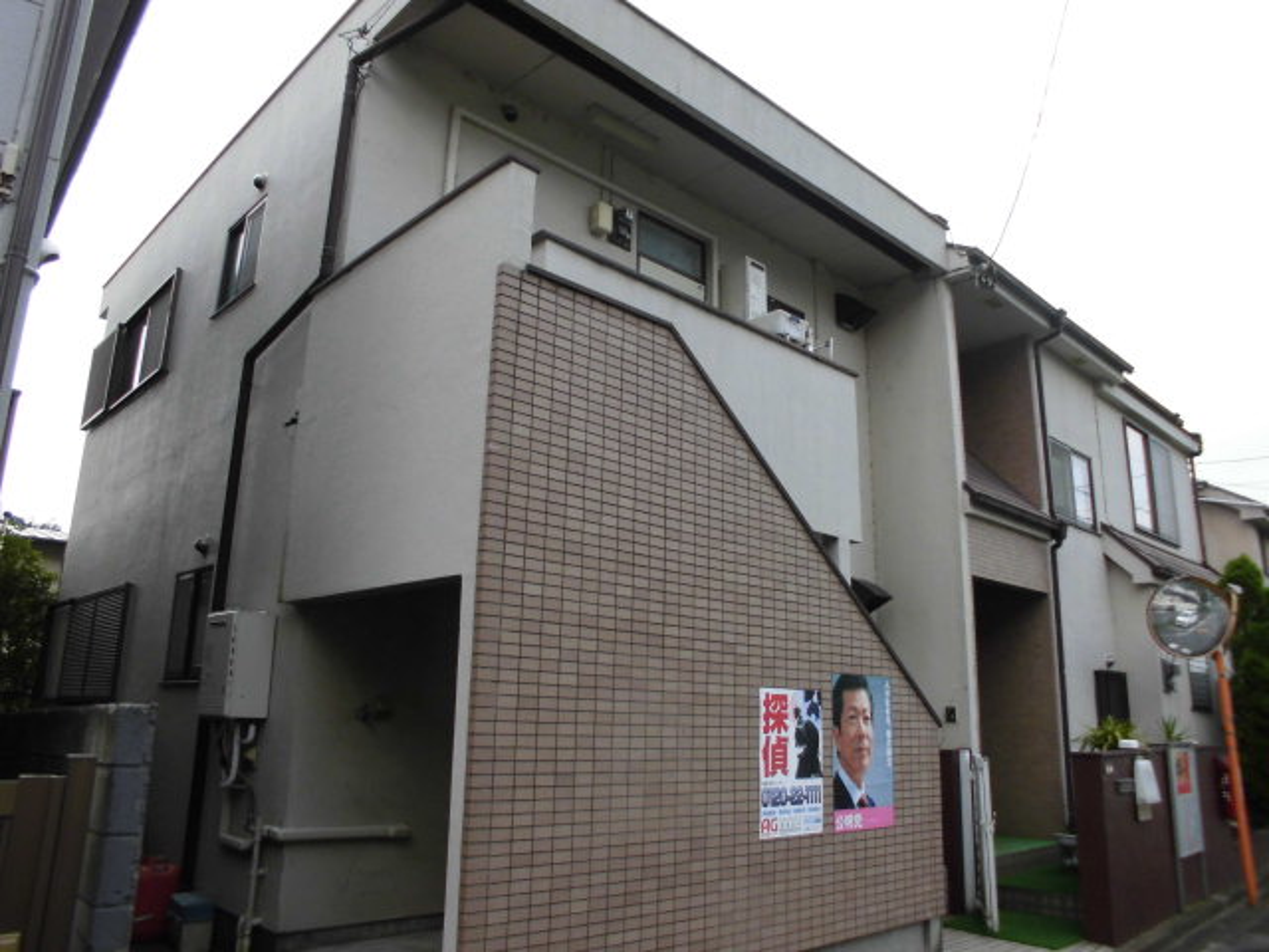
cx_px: 634
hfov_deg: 67.3
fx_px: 953
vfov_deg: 53.1
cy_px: 476
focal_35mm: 26
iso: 100
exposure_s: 1/320
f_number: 3.5
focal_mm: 4.6
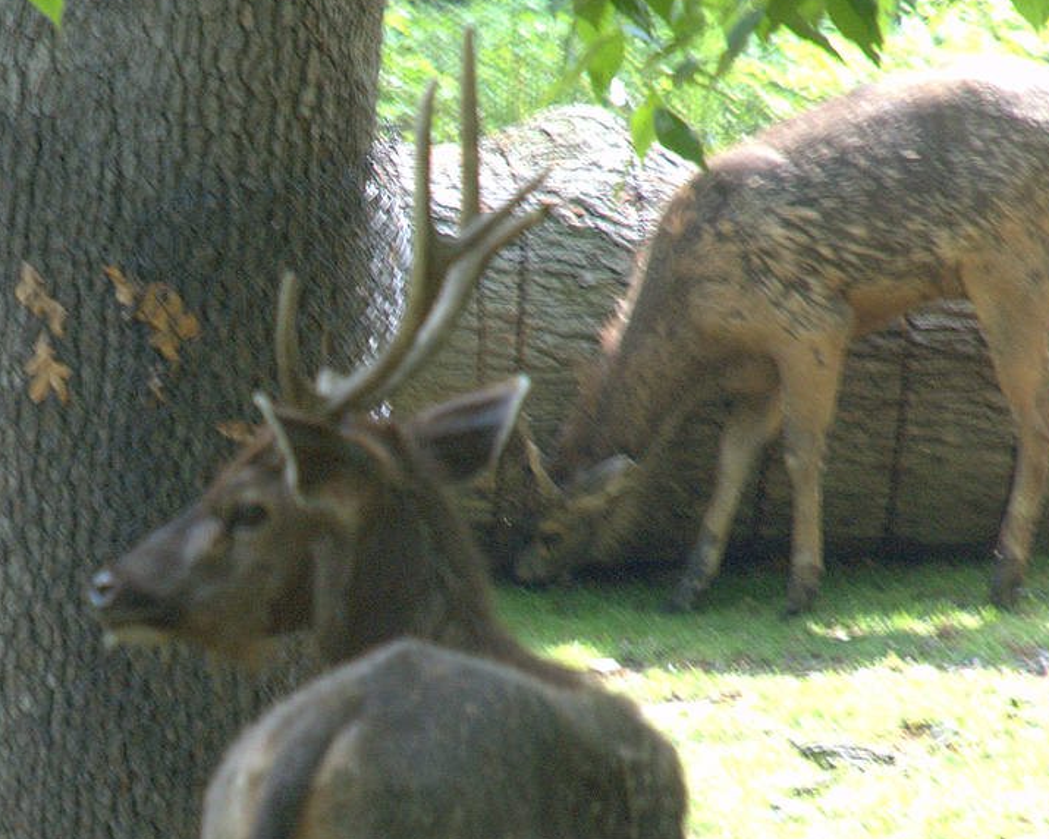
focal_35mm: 883
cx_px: 132
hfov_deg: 2.2
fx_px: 27414
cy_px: 576
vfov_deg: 1.8
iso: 800
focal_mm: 280
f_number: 9
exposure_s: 1/100
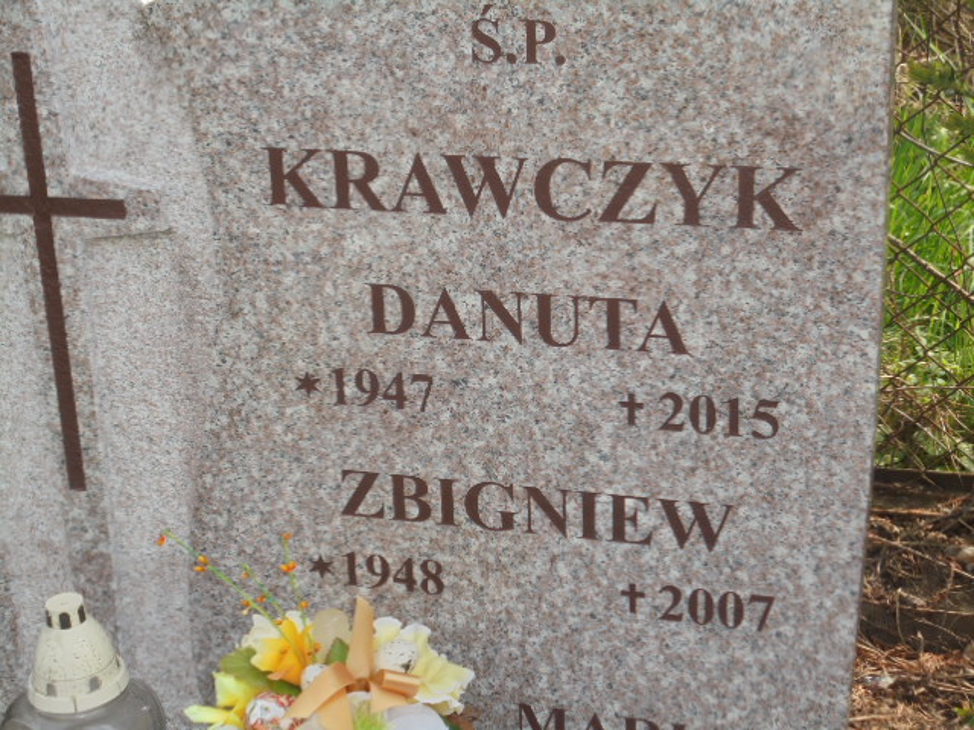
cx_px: 487
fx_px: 1801
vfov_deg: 22.9
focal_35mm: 64
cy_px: 365
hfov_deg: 30.3
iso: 100
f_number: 5.6
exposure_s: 1/200
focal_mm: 11.5
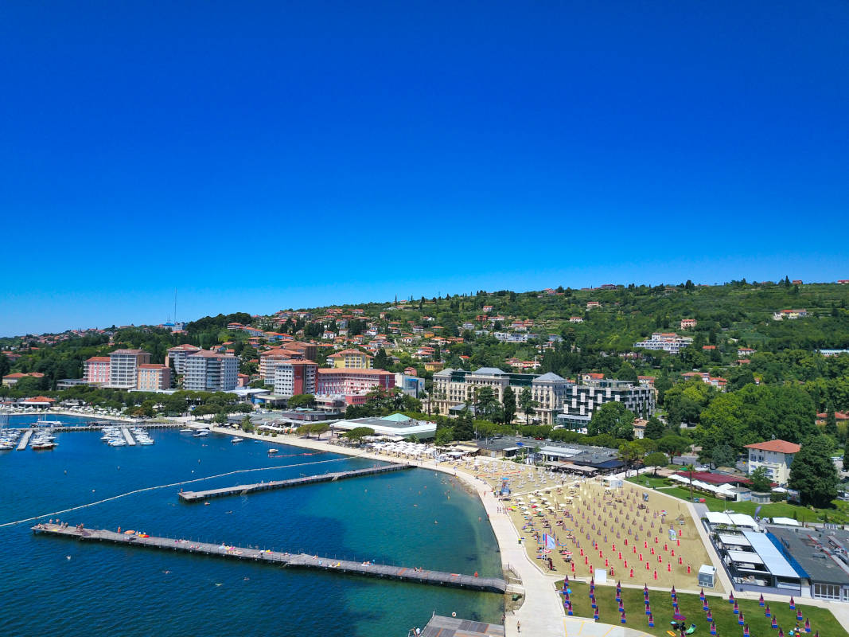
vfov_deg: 53.1
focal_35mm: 26
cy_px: 318
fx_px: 638
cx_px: 424
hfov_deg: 67.3
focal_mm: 4.73
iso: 100
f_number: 2.2
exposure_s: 1/2000
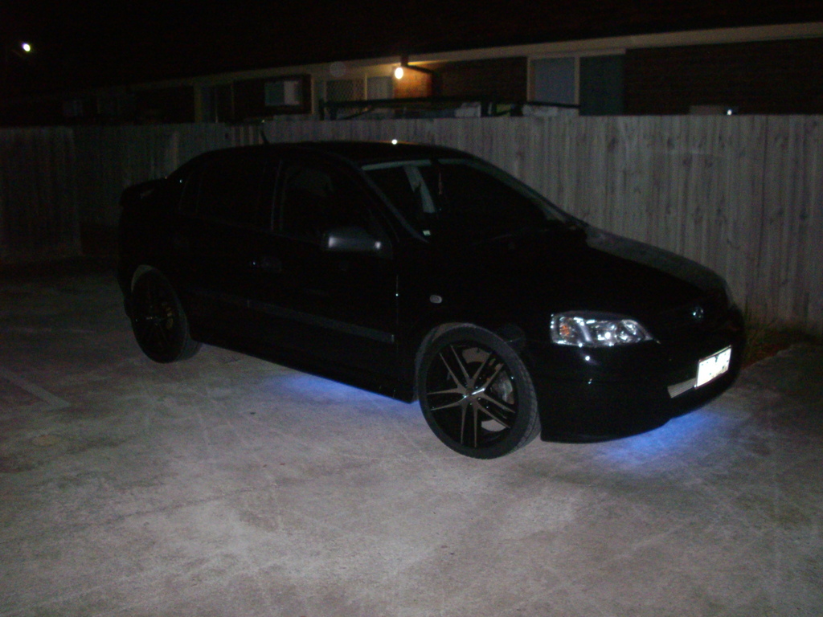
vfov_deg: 38.7
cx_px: 412
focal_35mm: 37
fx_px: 880
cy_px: 308
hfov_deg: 50.1
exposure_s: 1/50
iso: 400
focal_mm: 6.2
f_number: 2.8
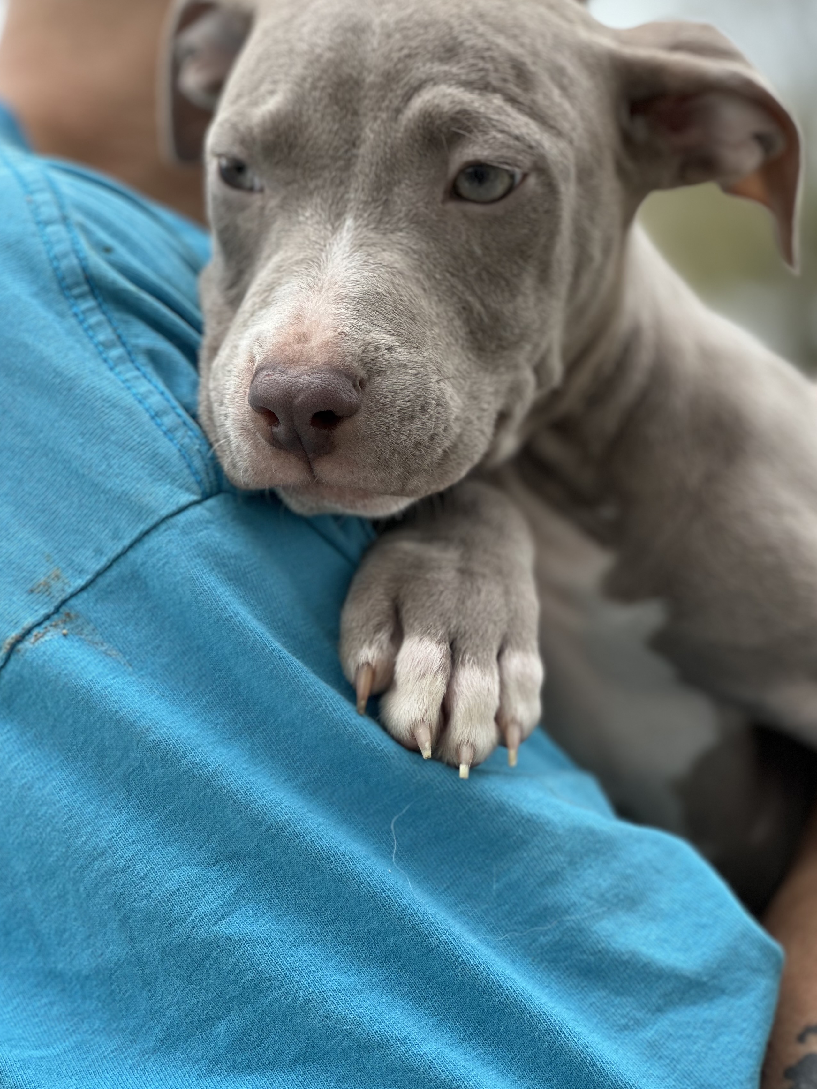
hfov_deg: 16.2
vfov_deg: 21.5
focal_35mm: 91
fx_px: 2864
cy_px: 468
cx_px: 443
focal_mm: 9
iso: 20
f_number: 2.8
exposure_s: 1/138
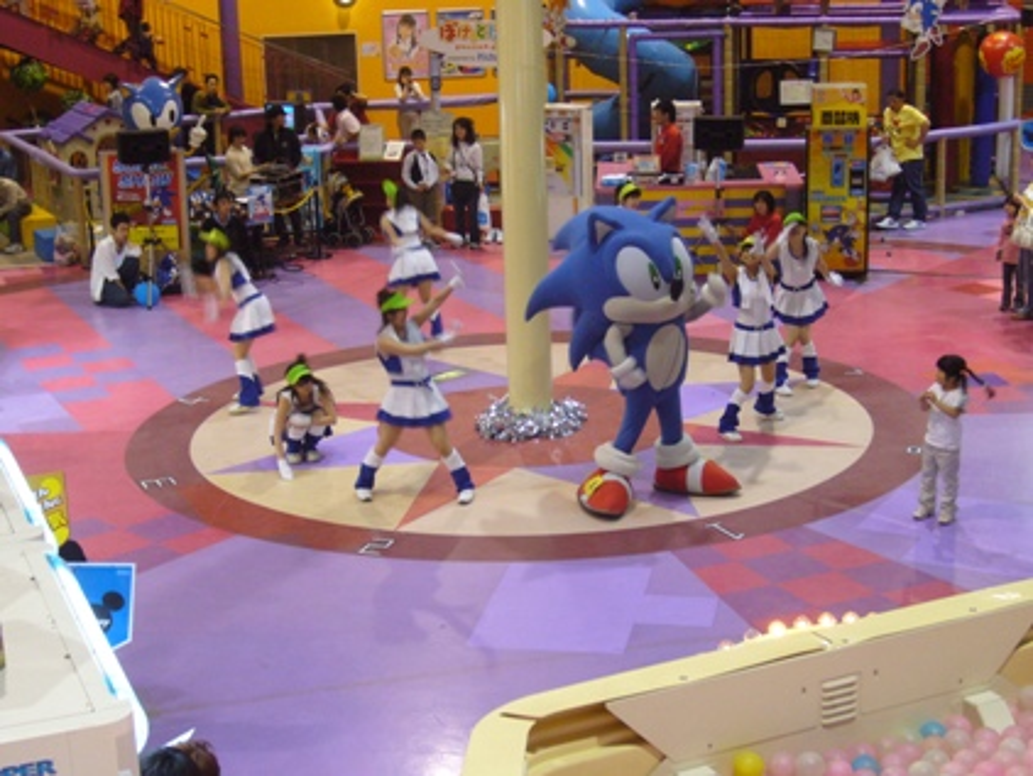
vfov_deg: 22.3
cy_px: 388
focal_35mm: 66
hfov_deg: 29.4
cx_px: 516
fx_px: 1971
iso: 200
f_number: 3.9
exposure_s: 1/13
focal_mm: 10.9
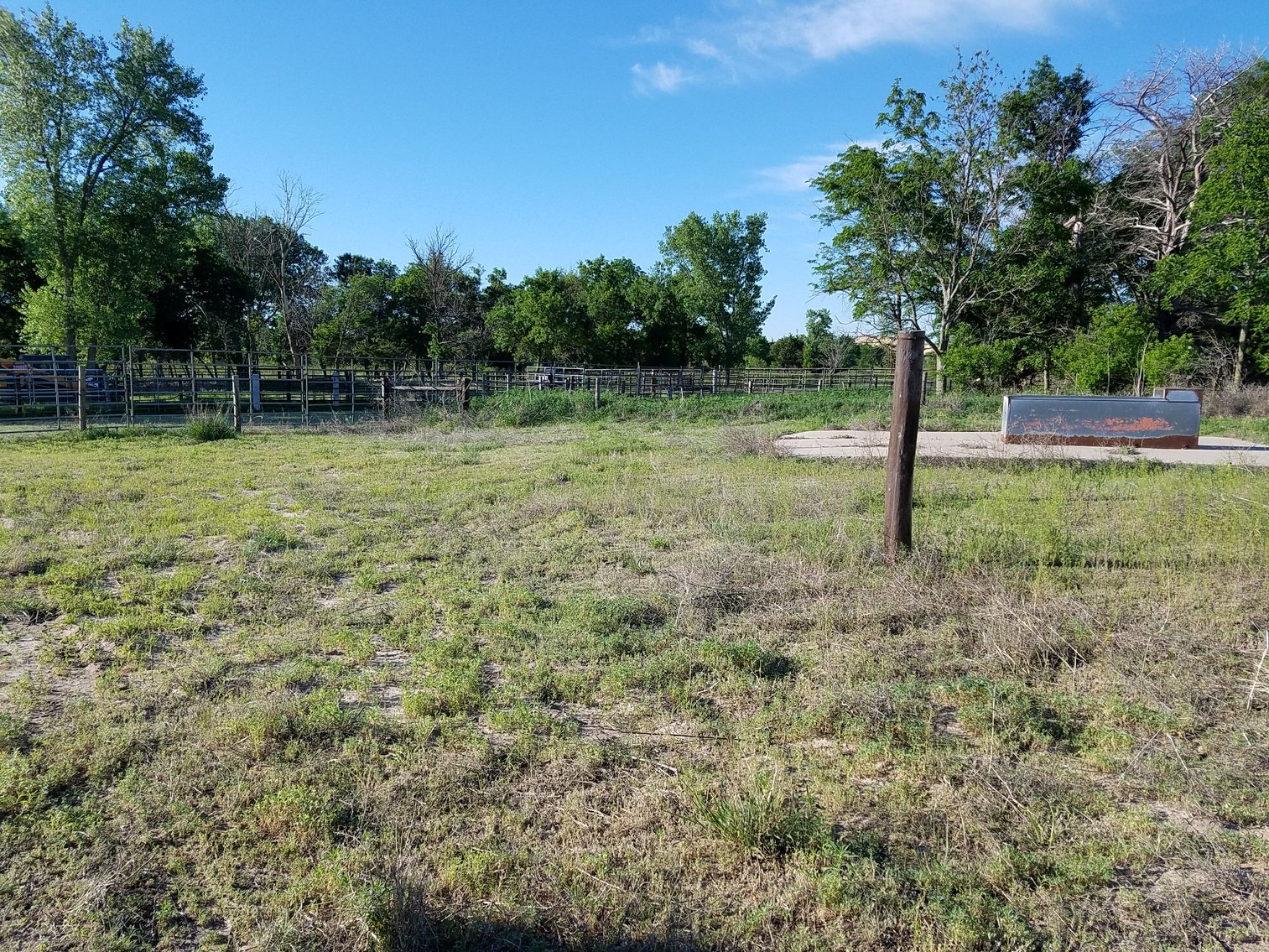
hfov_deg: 67.3
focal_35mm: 26
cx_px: 634
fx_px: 953
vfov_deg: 53.1
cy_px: 476
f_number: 1.7
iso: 50
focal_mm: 4.2
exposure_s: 1/1984
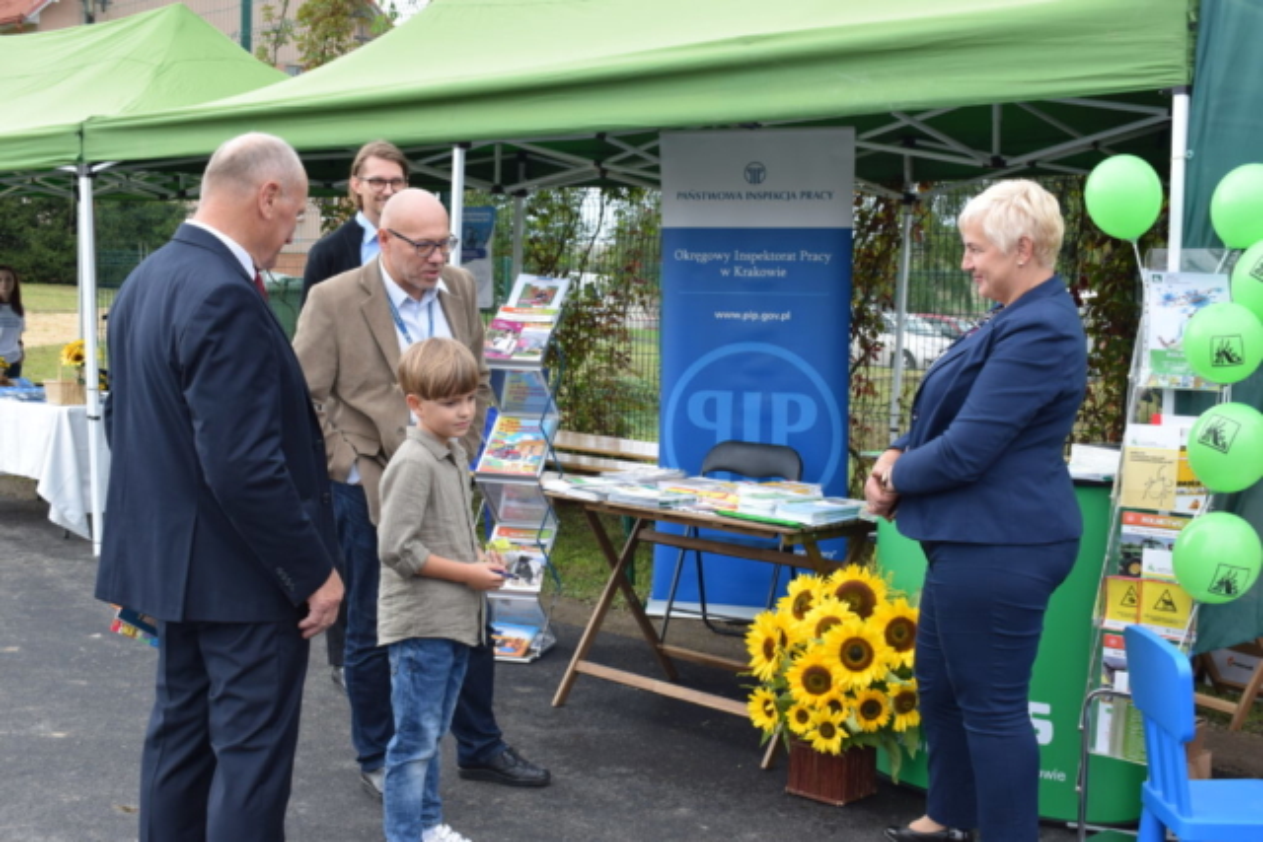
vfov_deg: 29.9
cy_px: 421
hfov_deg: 43.6
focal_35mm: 45
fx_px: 1579
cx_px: 632
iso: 360
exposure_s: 1/250
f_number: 8
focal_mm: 30
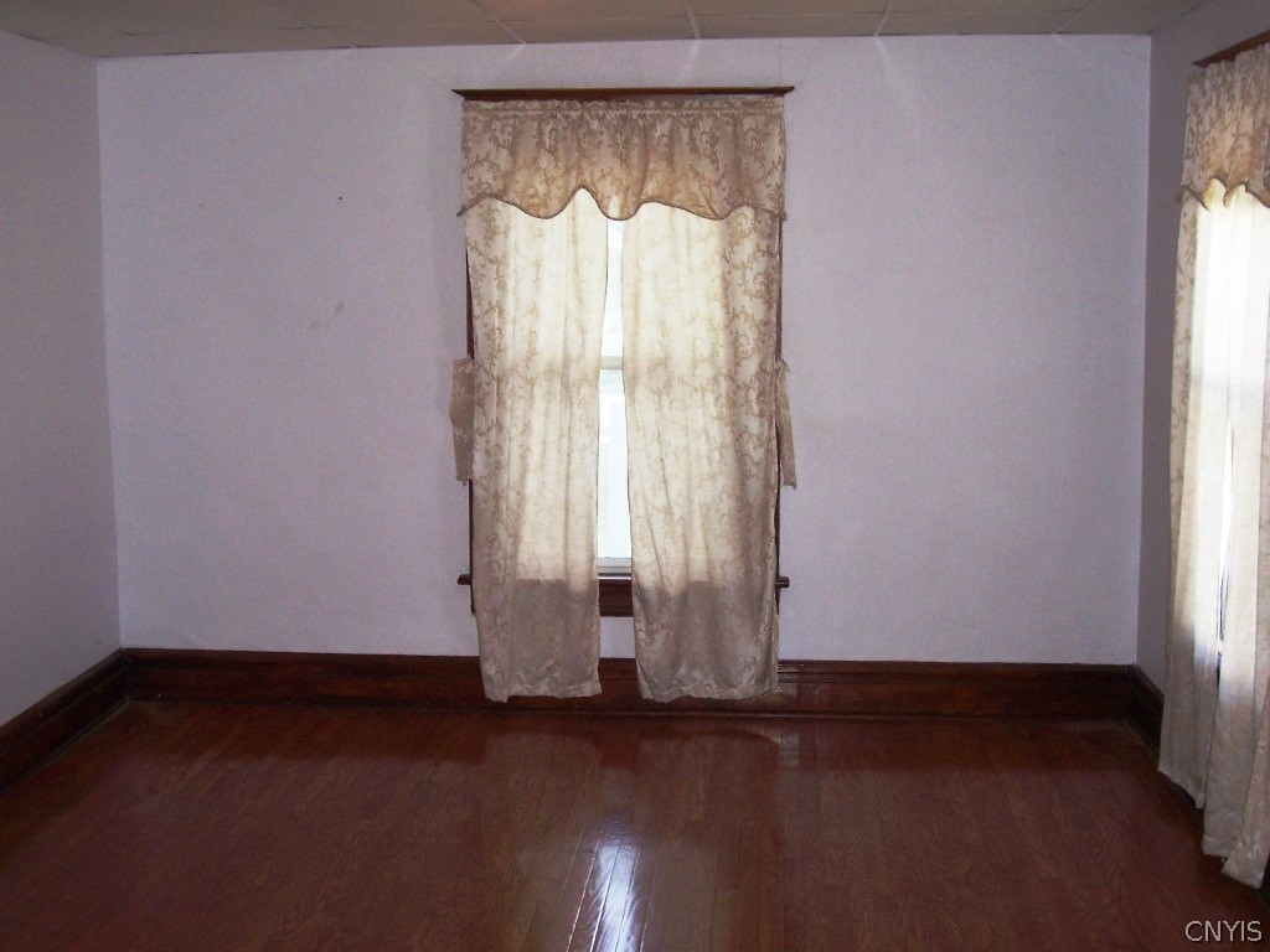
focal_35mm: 42
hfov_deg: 44.8
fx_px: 1541
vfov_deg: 34.3
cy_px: 476
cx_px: 635
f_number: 3
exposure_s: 1/60
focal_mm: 7
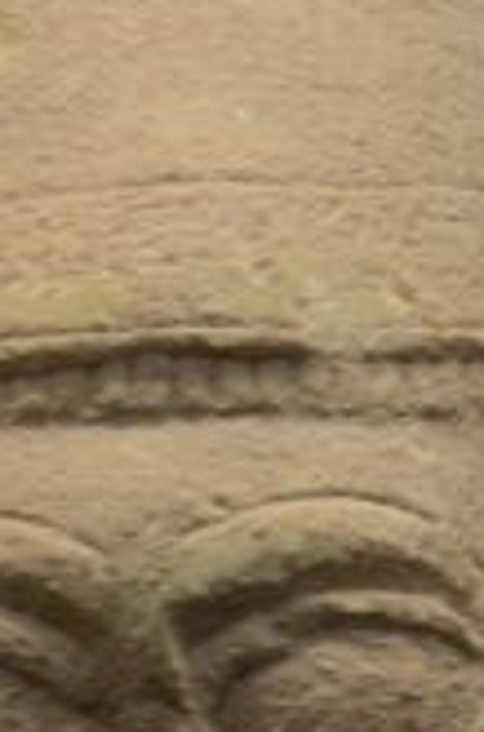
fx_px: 6879
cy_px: 878
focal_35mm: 339
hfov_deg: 4.0
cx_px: 120
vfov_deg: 6.1
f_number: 4.8
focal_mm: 56
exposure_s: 1/40
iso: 500
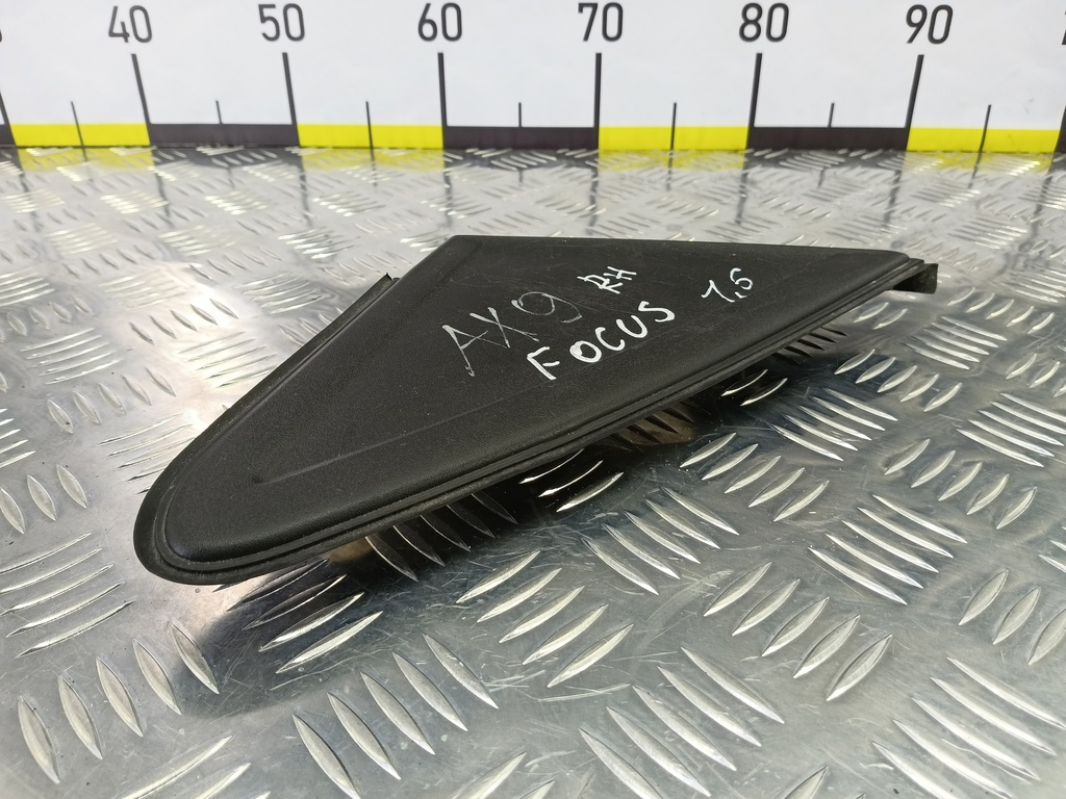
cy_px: 400
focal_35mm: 23
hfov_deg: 73.9
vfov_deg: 58.9
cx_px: 533
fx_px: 708
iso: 150
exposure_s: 1/50
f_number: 1.6
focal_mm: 4.11
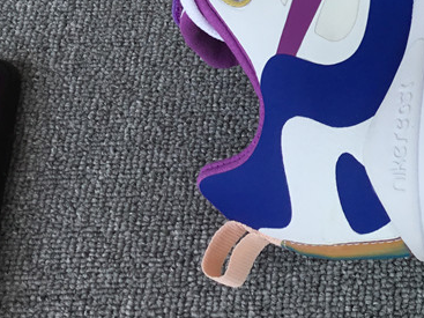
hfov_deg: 23.6
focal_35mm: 76
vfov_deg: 18.5
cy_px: -48
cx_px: 497
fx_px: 931
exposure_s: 1/351
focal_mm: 3.3
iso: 25
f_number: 2.4
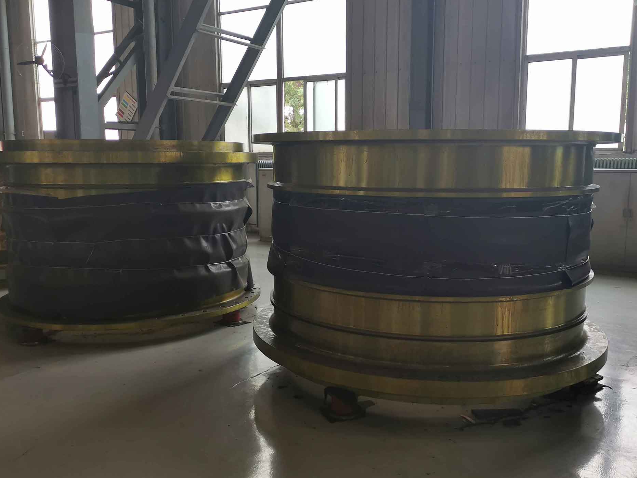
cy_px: 240
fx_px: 607
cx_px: 314
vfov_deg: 42.9
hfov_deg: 55.4
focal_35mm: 33
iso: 100
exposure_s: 1/100
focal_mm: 5.58
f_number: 1.8
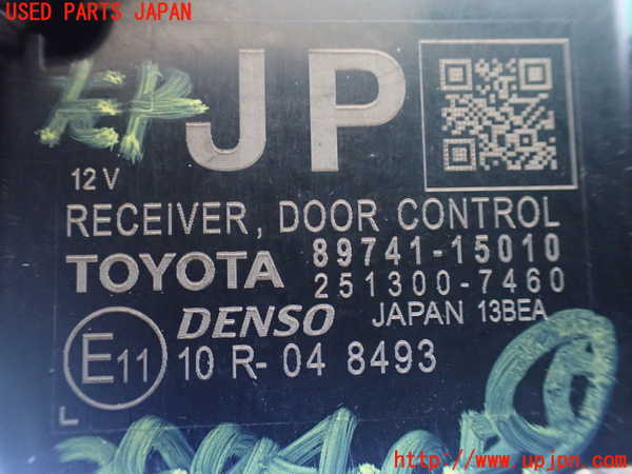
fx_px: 548
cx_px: 316
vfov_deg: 46.8
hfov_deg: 60.0
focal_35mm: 30
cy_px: 237
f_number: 2.3
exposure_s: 1/30
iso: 1000
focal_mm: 5.4
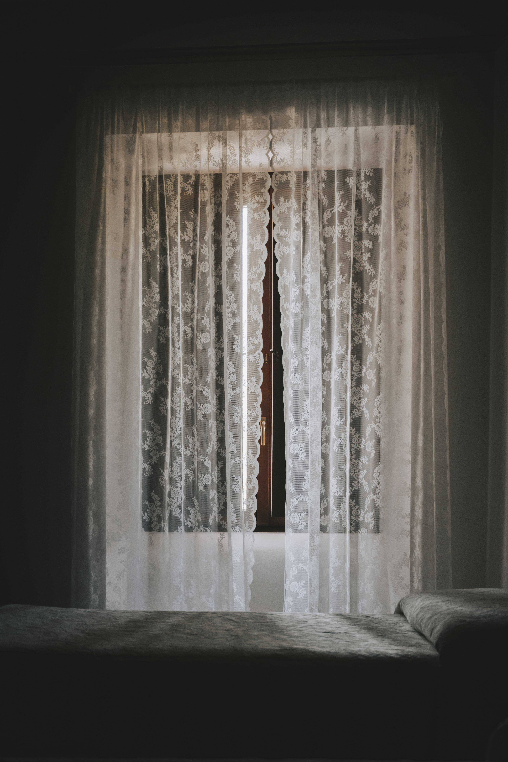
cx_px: 254
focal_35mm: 42
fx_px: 885
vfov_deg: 46.6
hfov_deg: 32.0
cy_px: 381
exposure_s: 1/250
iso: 1000
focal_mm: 41.8
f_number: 2.8
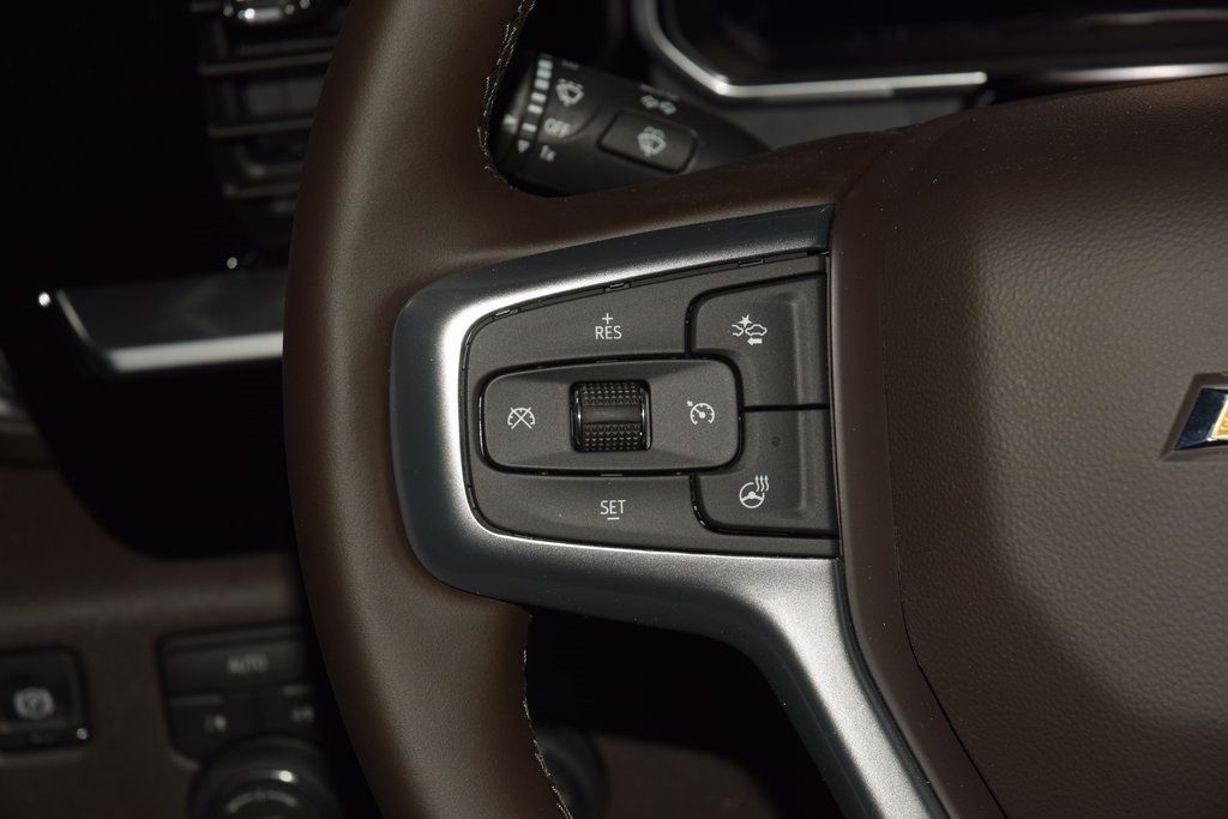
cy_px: 410
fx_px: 3582
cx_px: 614
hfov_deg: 19.5
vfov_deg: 13.0
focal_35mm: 105
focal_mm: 70
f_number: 8
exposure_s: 1/125
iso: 100
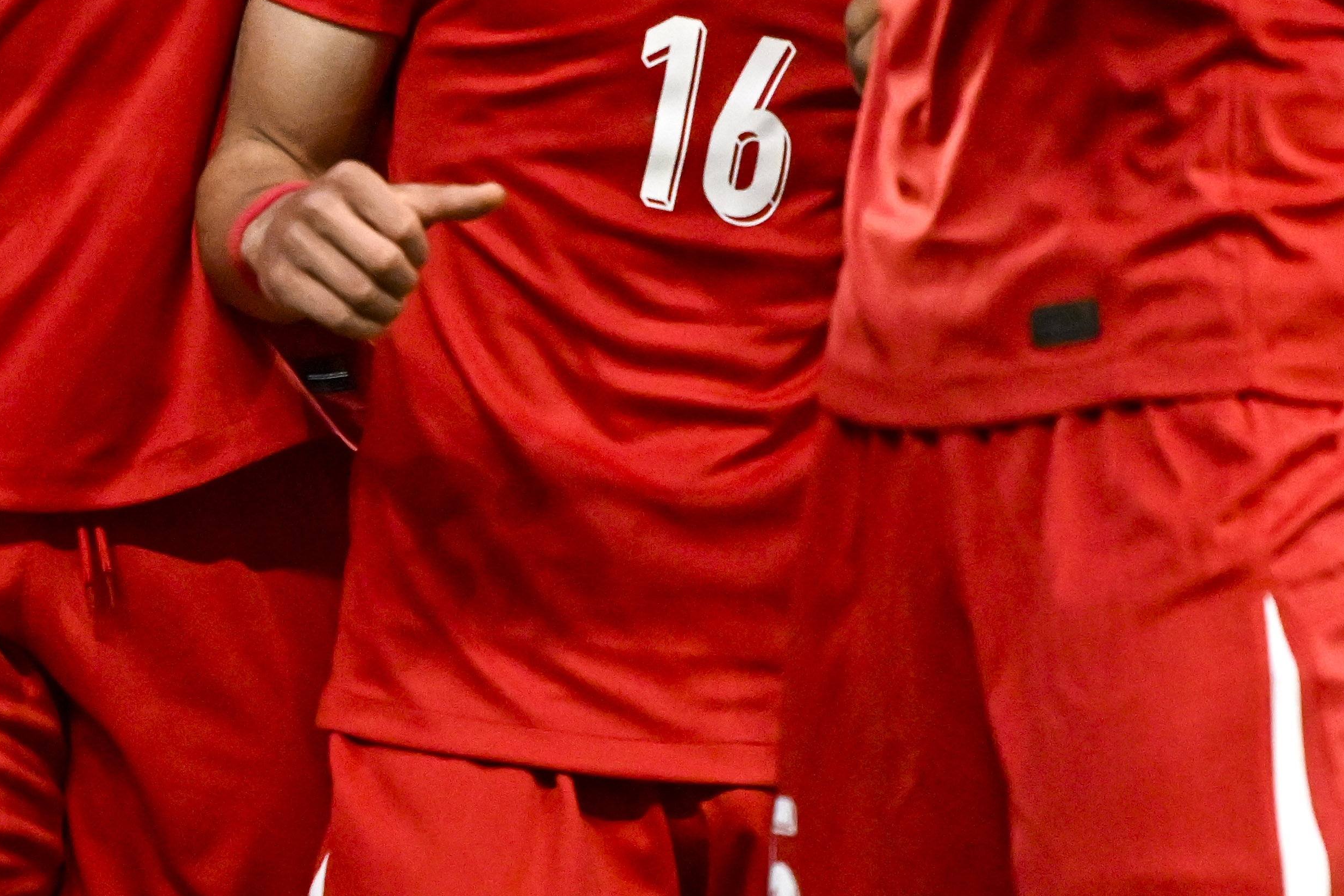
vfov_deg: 1.0
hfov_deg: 1.5
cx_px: -550
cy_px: -144
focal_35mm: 1334
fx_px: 49793
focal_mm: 400
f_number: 3.2
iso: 4000
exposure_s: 1/3200
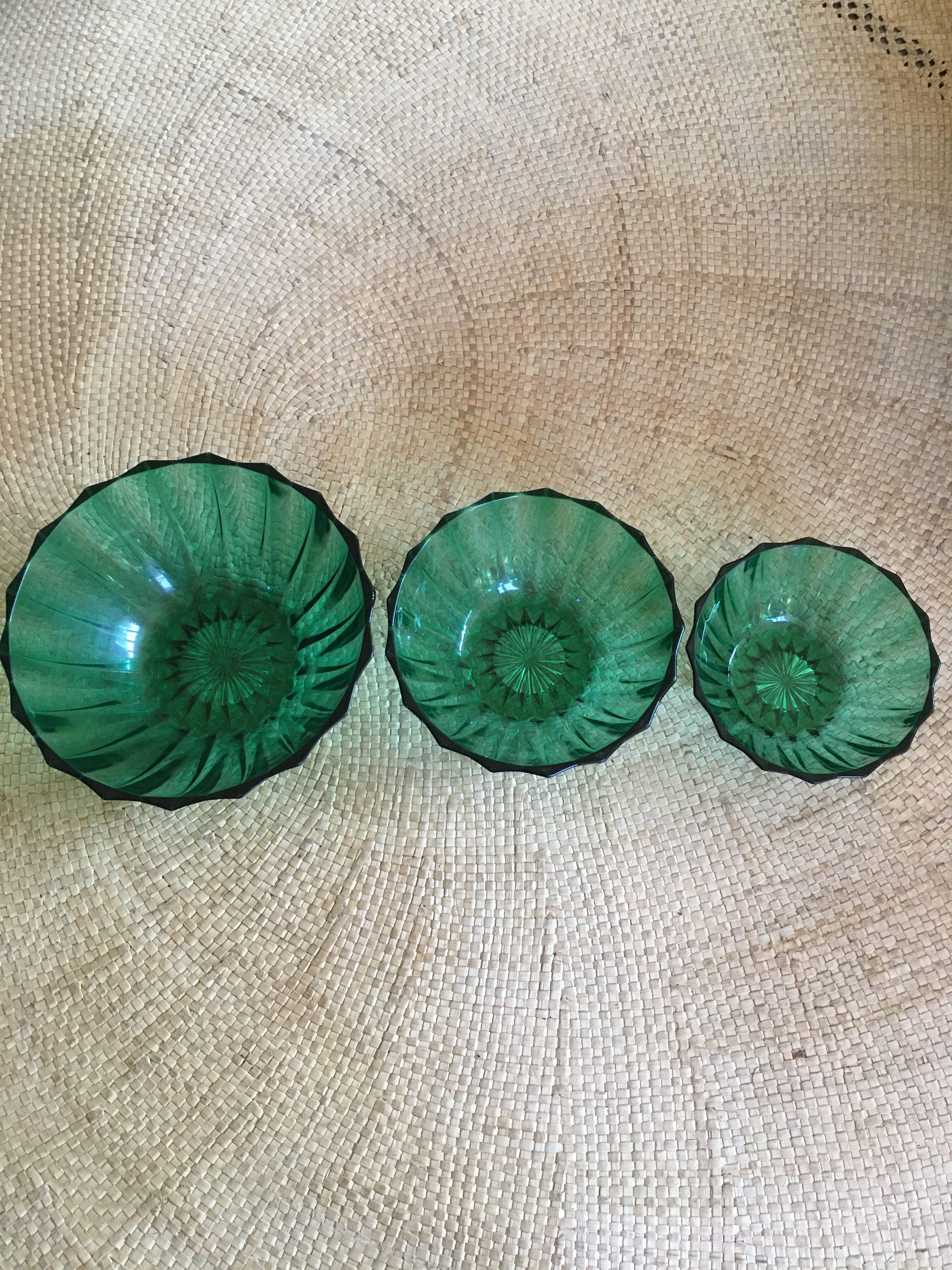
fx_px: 1063
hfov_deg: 48.2
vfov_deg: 61.7
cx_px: 476
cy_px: 635
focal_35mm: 29
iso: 160
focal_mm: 4.15
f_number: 2.2
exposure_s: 1/33
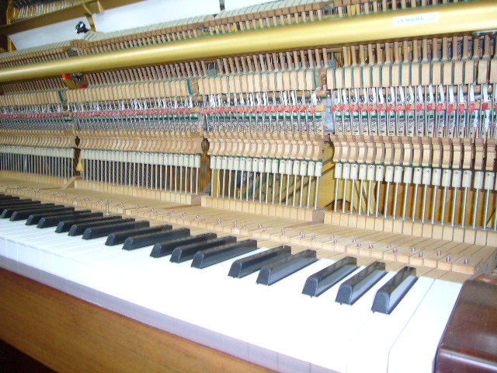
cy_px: 186
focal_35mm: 28
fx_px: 402
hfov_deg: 63.4
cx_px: 248
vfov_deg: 49.7
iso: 100
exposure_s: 1/10
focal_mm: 4.6
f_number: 2.8
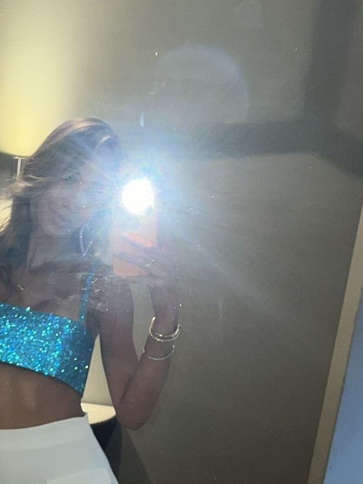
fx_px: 895
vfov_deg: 28.7
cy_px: 463
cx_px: -35
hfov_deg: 21.7
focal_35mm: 64
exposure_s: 1/27
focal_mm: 5.7
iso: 32
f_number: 1.5
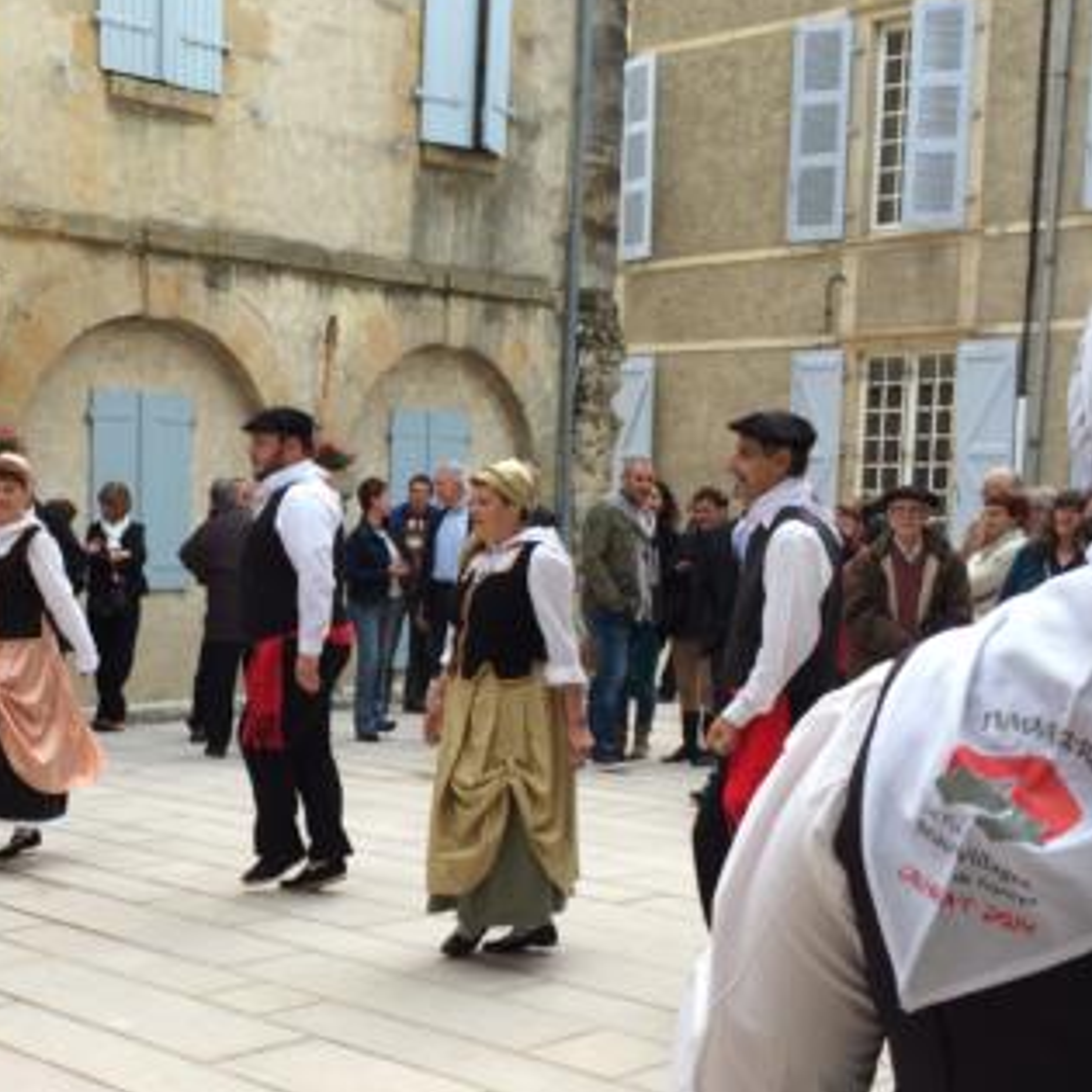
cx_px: 236
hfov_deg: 32.0
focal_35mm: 52
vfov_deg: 32.5
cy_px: 731
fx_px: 1856
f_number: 2.2
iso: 40
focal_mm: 4.15
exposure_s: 1/120
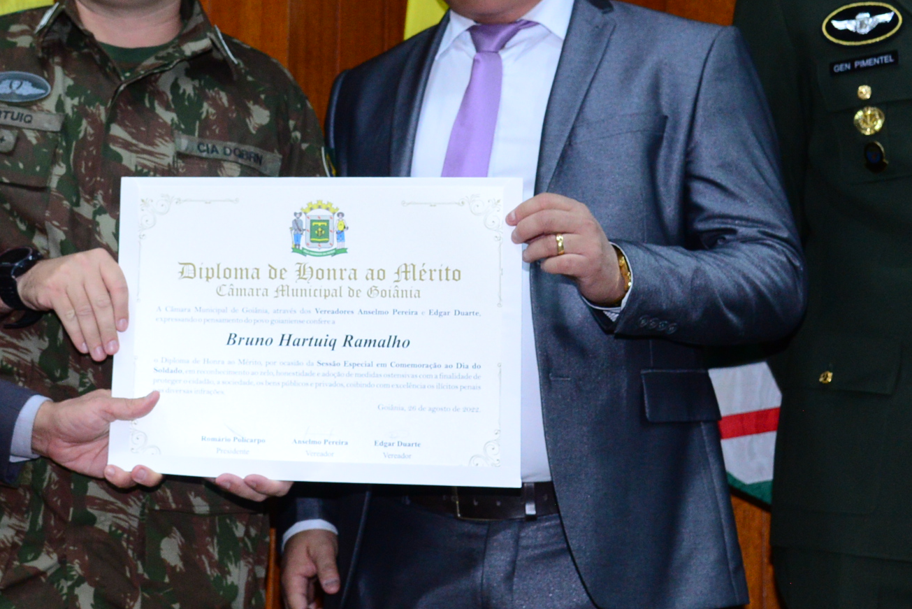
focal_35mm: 106
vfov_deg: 12.9
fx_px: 2686
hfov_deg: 19.2
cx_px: 251
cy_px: 153
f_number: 5
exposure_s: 1/125
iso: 2500
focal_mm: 46
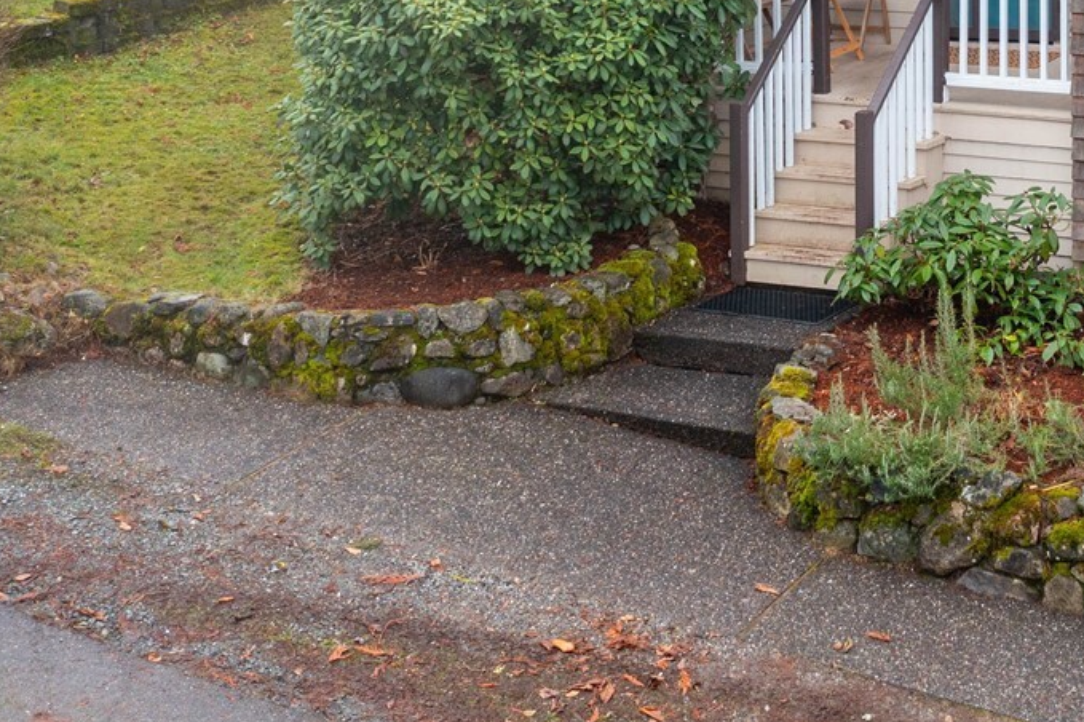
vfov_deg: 18.4
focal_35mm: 70
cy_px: -158
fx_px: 2107
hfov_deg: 26.9
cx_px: 1134
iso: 100
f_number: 4.5
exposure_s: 1/100
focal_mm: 10.26
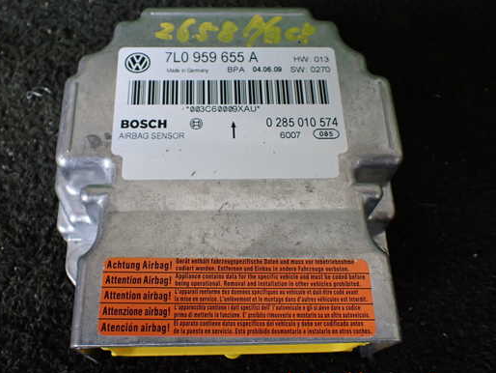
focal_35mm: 35
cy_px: 178
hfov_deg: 52.5
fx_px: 502
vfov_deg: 40.7
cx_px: 216
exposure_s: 1/125
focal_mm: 5.4
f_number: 2.3
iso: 320
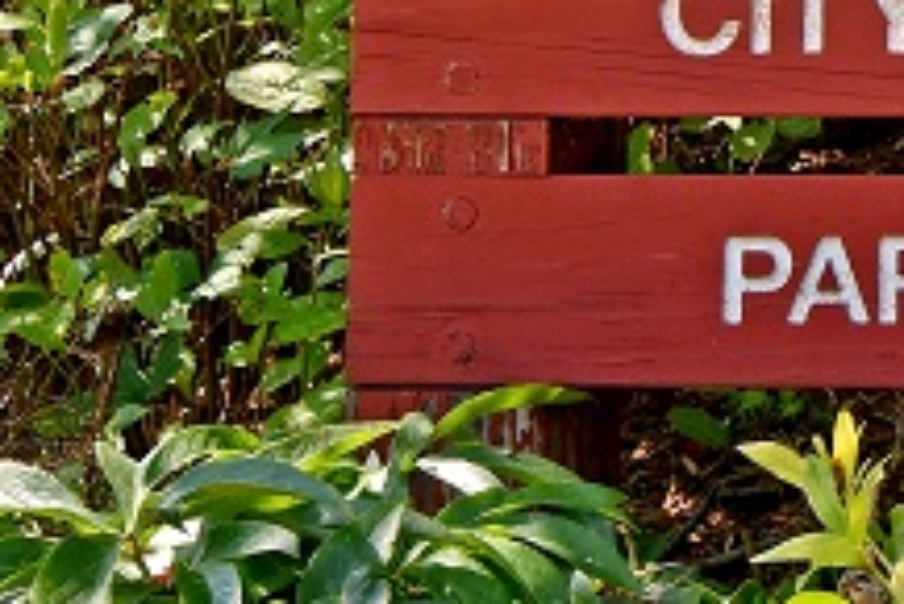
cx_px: 1308
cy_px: -33
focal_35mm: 90
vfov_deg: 14.9
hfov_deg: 19.9
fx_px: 2261
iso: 200
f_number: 8
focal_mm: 15
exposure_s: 1/160
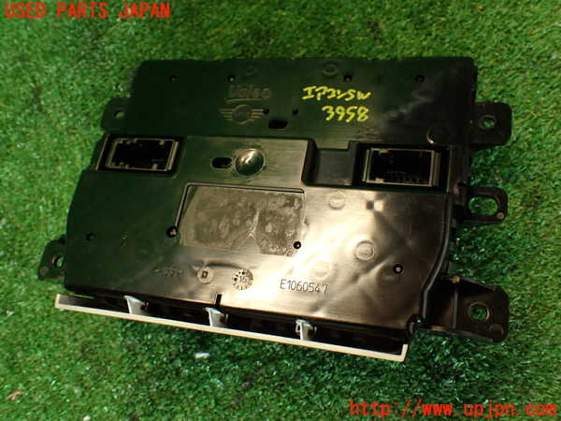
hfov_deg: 56.8
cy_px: 210
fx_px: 519
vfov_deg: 44.2
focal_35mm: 32
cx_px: 280
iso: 200
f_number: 2.4
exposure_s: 1/30
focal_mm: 5.79
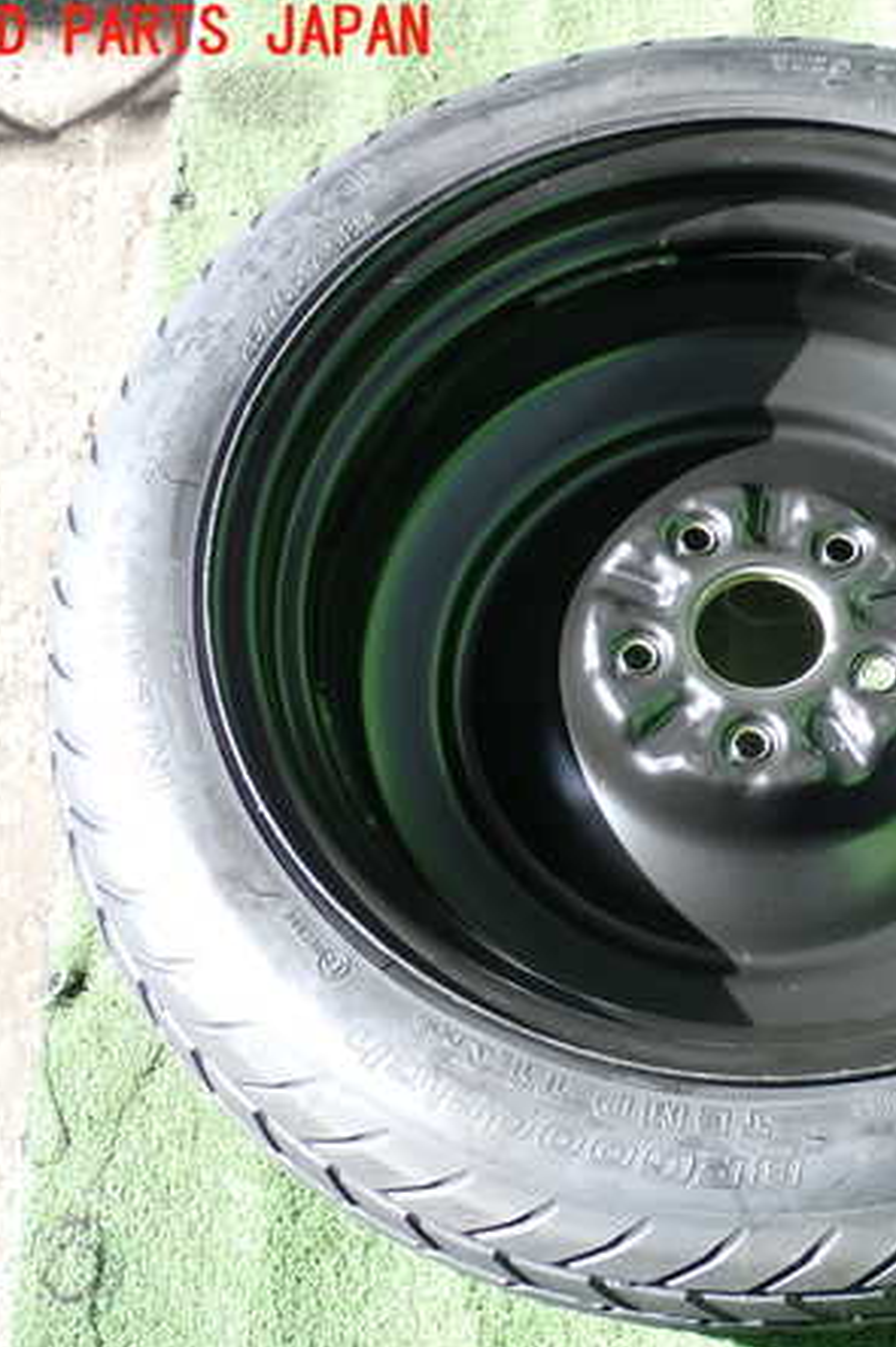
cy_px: 681
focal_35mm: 62
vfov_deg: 32.4
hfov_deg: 21.5
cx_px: 790
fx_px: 2316
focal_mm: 7.84
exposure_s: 1/125
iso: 100
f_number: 2.9
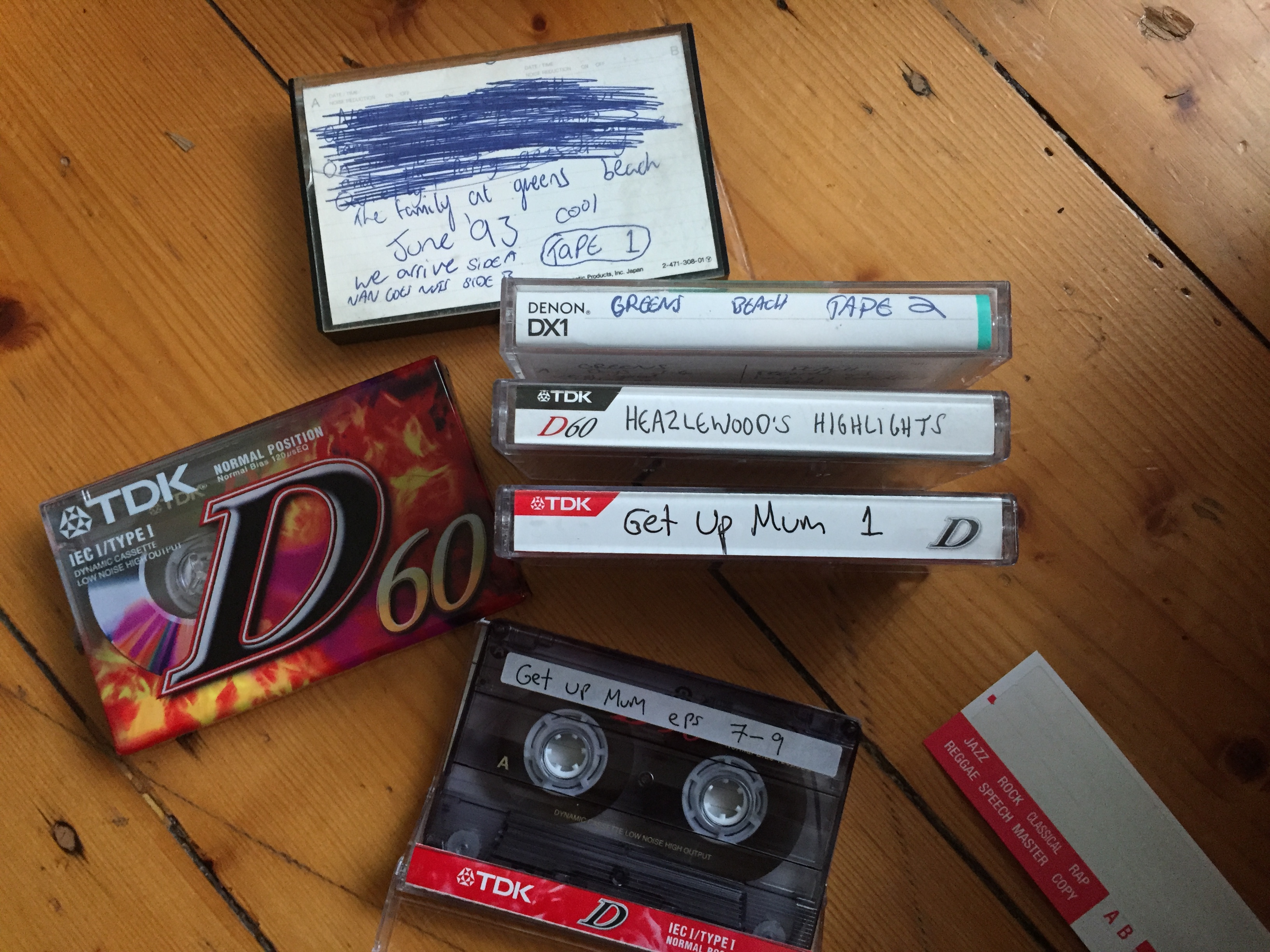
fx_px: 1064
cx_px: 635
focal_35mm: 29
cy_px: 476
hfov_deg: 61.7
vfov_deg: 48.2
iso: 200
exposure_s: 1/33
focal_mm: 4.15
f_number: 2.2
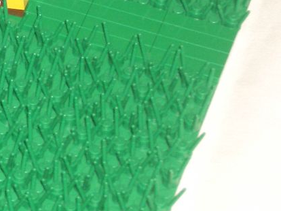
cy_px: 10
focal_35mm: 245
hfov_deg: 8.0
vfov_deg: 6.0
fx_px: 1988
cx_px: -99
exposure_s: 1/60
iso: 100
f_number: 4.4
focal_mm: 14.6
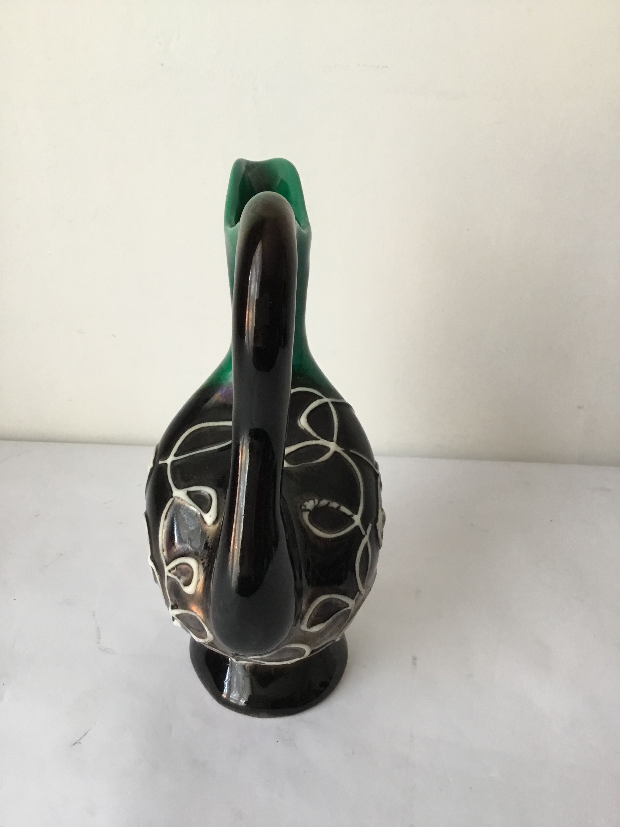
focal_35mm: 31
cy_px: 414
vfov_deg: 58.4
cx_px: 310
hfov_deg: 45.4
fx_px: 740
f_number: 2.4
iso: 100
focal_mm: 3.3
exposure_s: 1/33
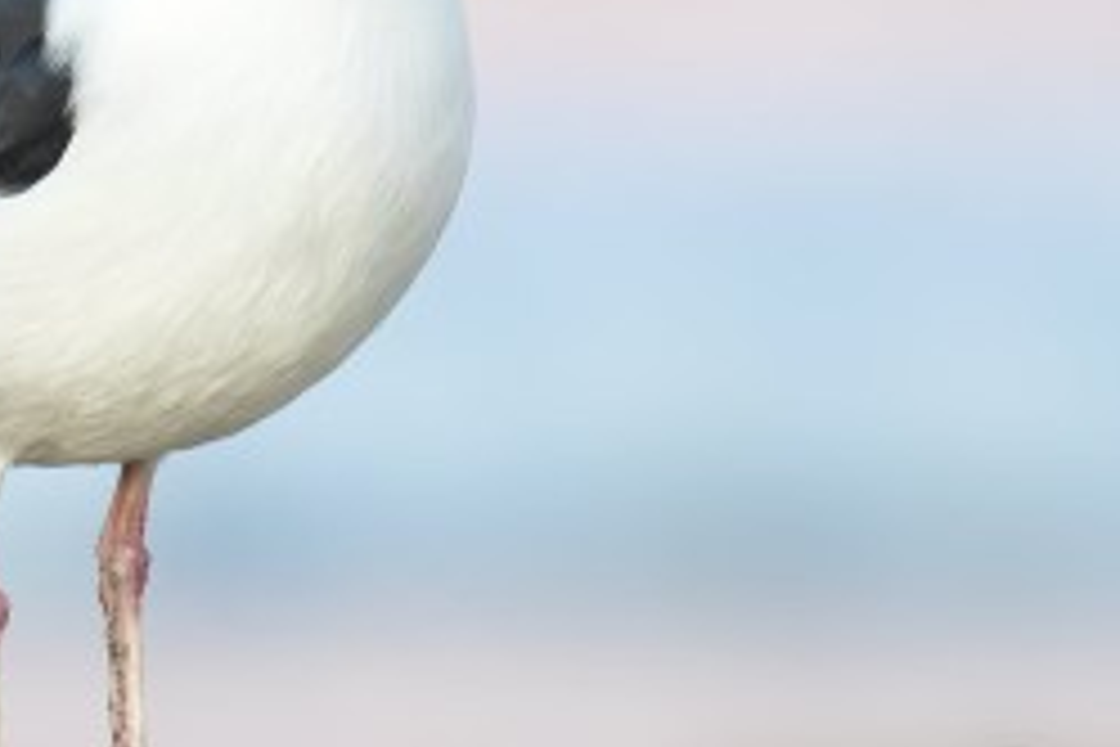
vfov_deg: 0.9
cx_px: 733
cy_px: -65
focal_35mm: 1546
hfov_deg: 1.3
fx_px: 48094
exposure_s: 1/250
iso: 3200
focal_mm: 481
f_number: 6.3
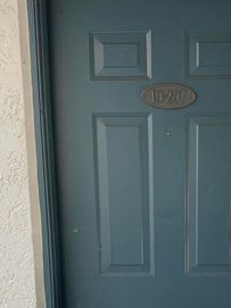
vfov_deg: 29.4
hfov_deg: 22.7
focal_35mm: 64
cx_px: 166
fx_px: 570
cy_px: 257
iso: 32
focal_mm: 4.25
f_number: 1.8
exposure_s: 1/122
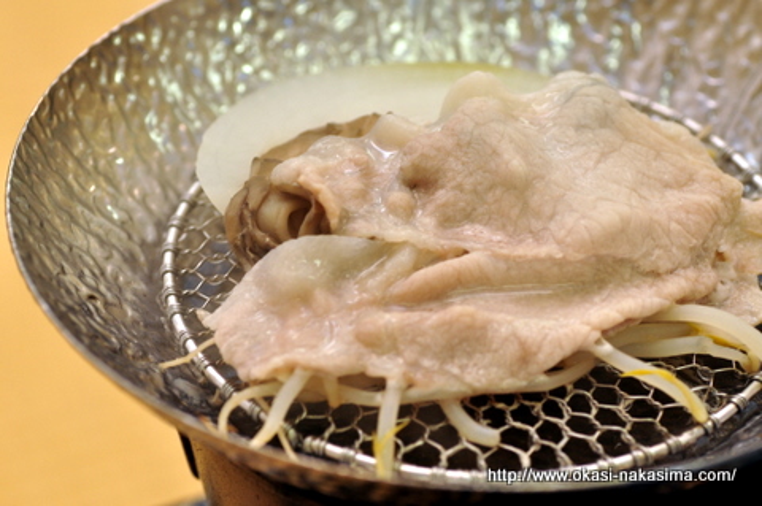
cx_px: 381
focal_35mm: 135
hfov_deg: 15.2
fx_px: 2855
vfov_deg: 10.1
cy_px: 253
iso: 500
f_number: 5.6
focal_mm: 90
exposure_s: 1/60
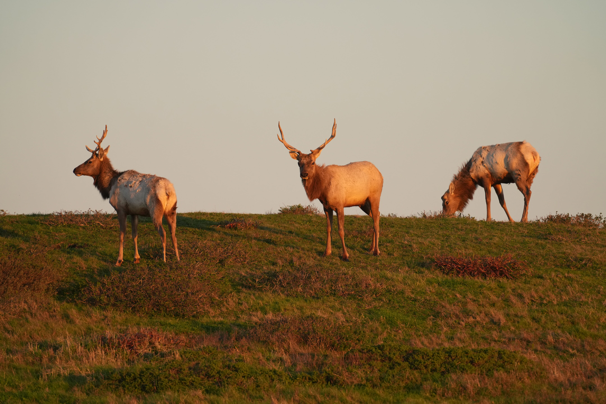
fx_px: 10099
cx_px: 303
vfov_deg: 2.3
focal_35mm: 600
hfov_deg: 3.4
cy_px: 202
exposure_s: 1/500
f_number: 5.6
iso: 800
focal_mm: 600
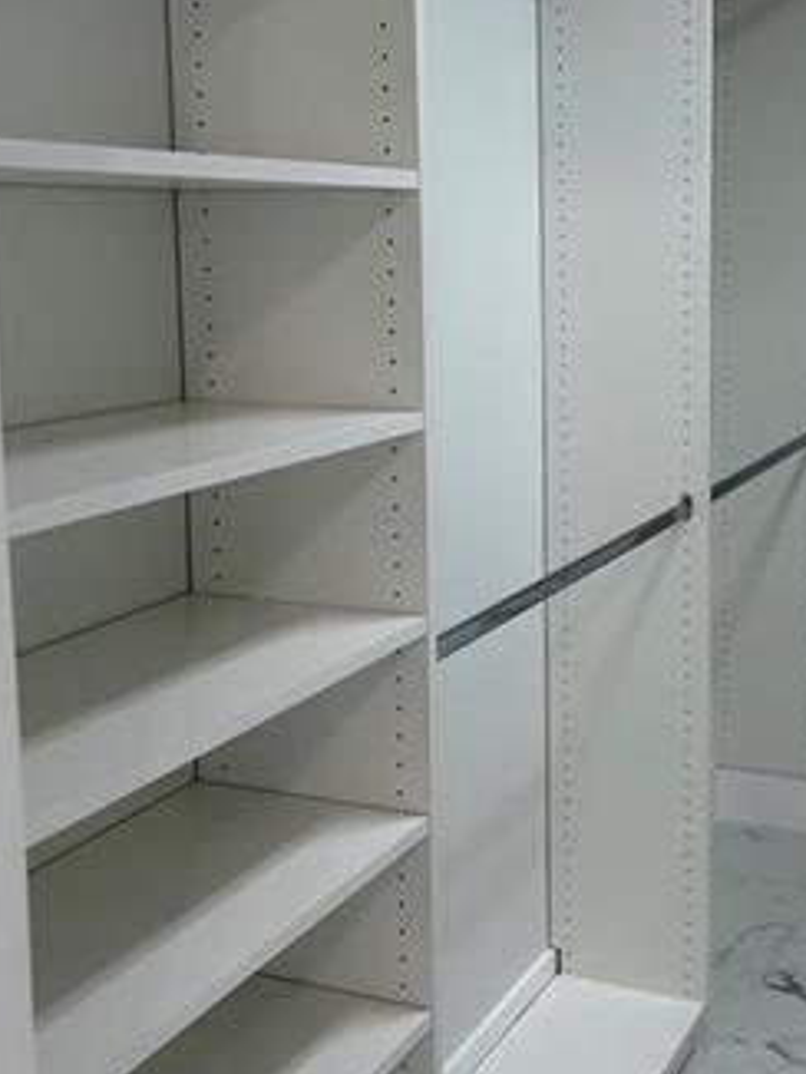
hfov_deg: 29.6
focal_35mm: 48
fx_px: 1489
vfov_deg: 39.3
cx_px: 638
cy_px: 380
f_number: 1.5
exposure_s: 1/158
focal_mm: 5.7
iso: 64
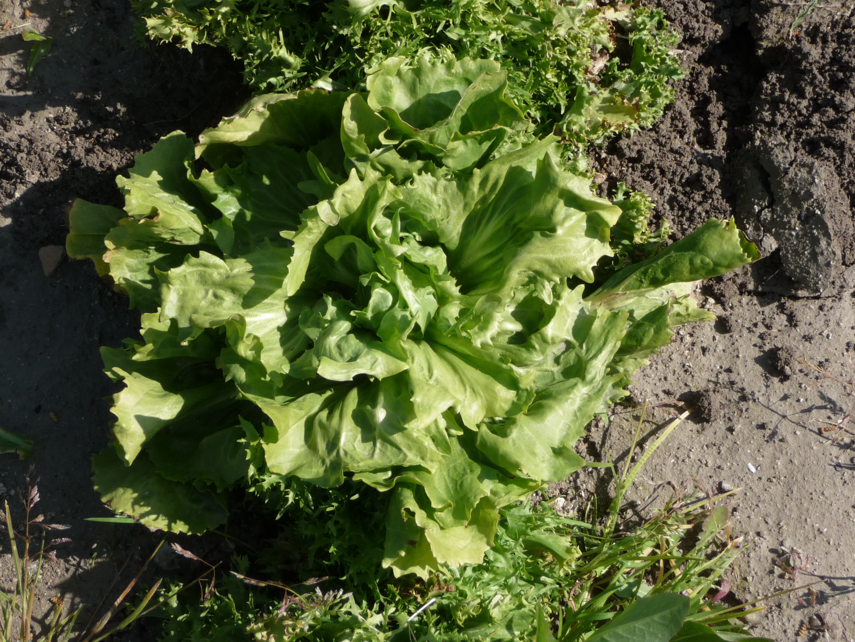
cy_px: 321
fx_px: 2075
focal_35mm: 84
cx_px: 428
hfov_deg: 23.3
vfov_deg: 17.6
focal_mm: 10.5
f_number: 4.5
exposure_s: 1/640
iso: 100
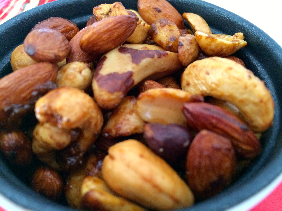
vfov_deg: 48.2
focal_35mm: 29
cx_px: 141
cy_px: 106
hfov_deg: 61.7
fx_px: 236
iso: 320
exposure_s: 1/30
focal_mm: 4.15
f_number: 2.2
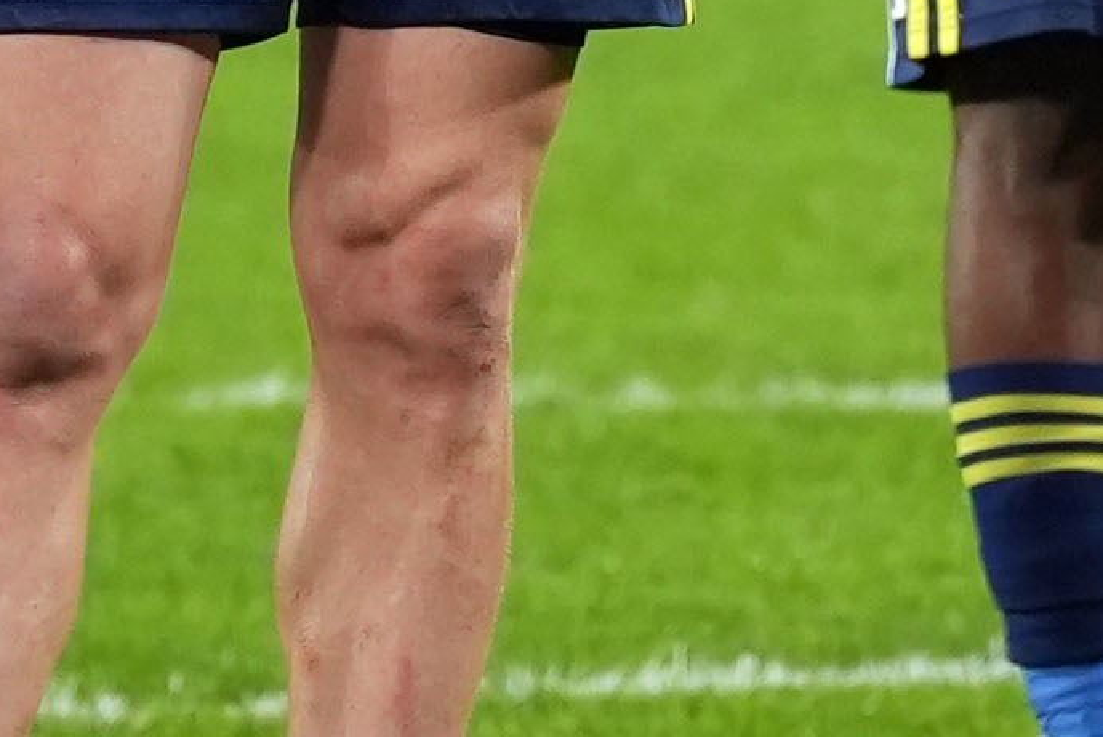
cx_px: 652
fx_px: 39539
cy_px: -968
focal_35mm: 1290
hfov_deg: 1.6
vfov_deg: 1.1
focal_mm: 129
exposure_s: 1/1250
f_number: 2.8
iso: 1600
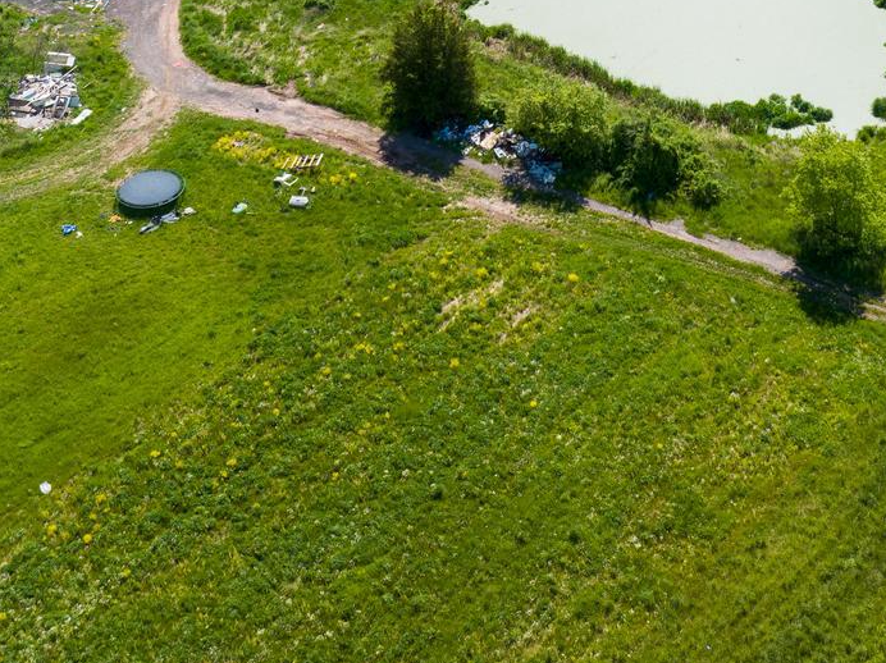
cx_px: 612
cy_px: -243
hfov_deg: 27.2
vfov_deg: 18.9
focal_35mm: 71
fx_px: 1816
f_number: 5.6
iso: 100
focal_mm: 12.29
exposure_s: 1/500
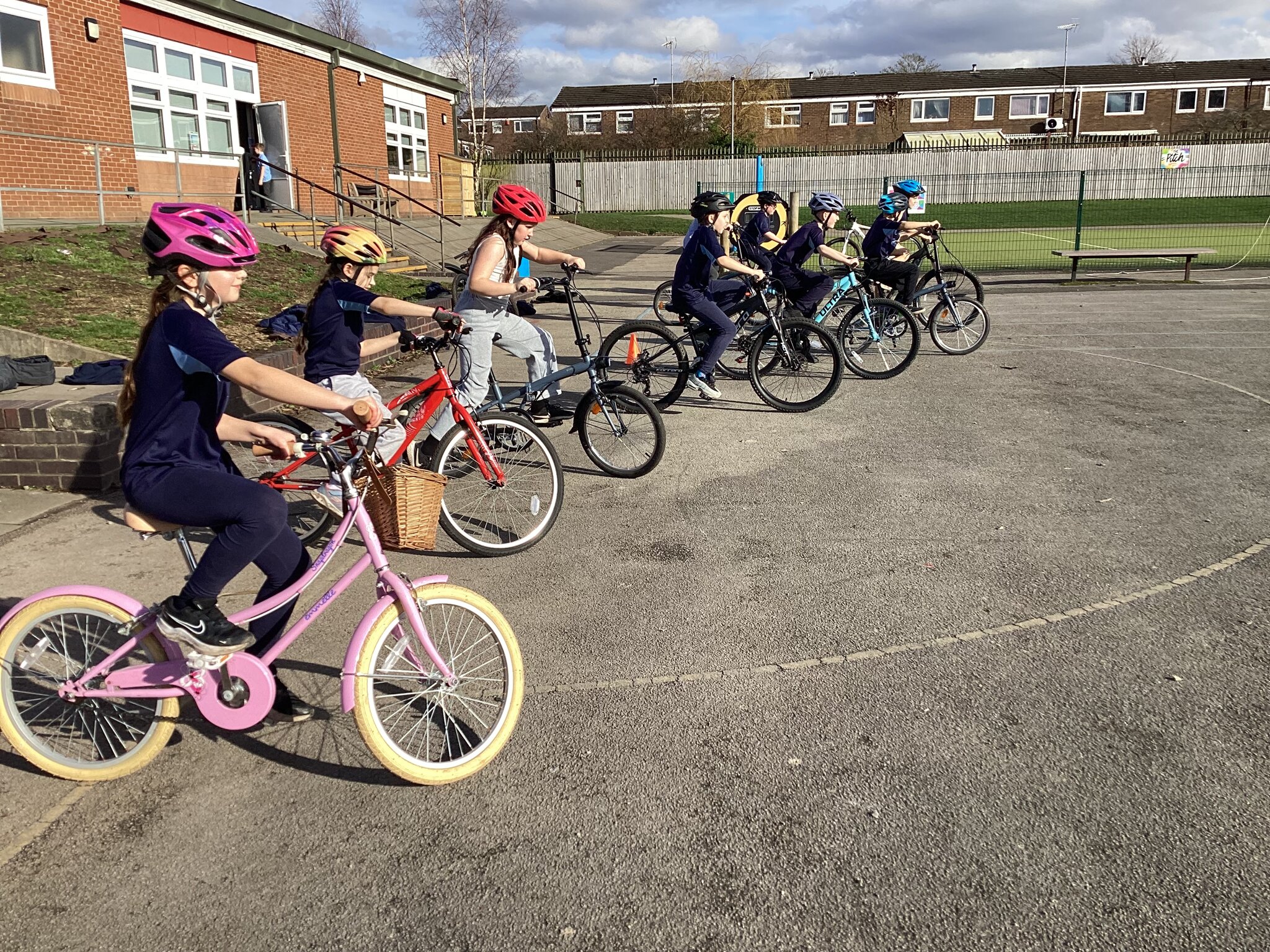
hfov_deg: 58.4
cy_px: 476
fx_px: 1137
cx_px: 635
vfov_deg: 45.4
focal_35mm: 31
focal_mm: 3.3
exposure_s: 1/1199
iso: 25
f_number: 2.4
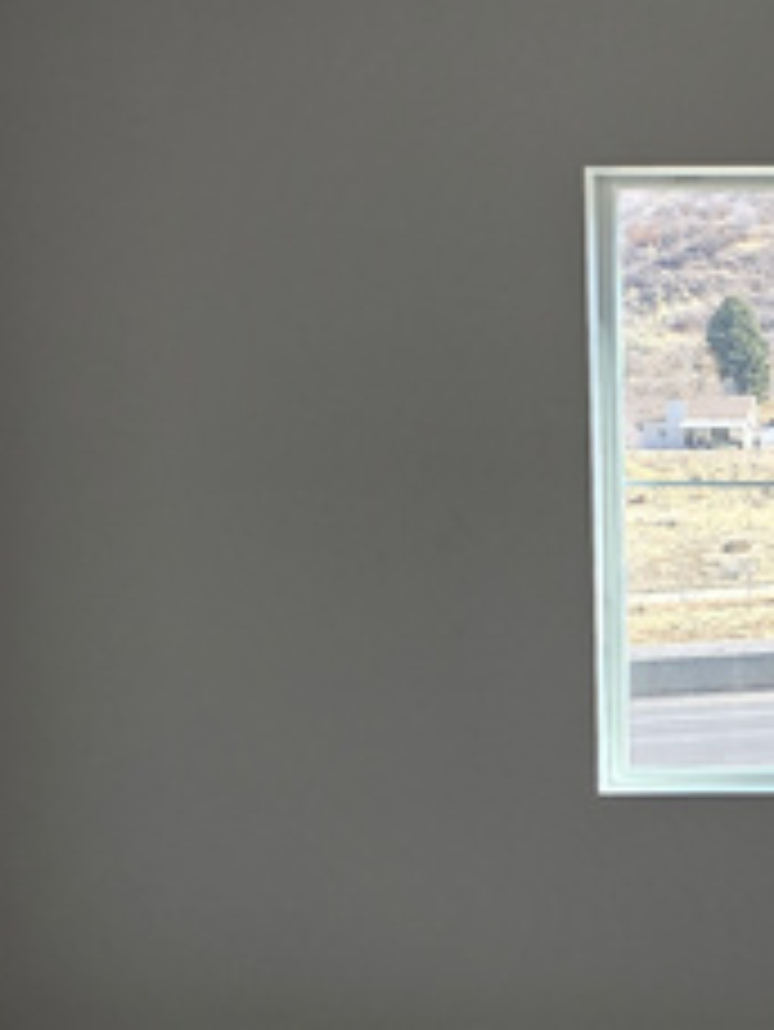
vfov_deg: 25.2
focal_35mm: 77
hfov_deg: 18.0
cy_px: 670
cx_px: 976
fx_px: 2293
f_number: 1.7
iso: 16
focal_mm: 6.3
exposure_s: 1/120
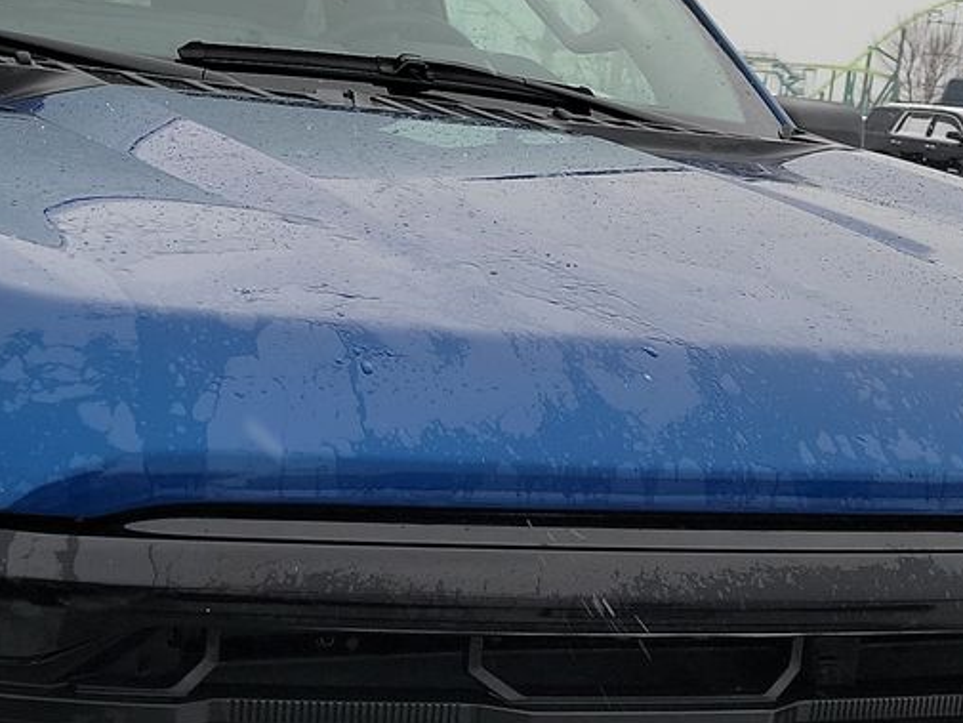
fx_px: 2115
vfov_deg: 19.3
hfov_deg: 25.6
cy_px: 528
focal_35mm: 76
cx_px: 410
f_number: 1.8
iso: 50
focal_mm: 6.7
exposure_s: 1/247
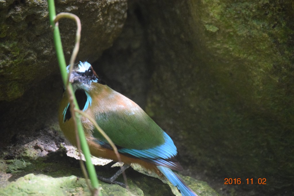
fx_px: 2449
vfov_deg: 4.6
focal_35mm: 300
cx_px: 147
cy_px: 98
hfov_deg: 6.9
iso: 6400
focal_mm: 200
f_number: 5.6
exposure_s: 1/500
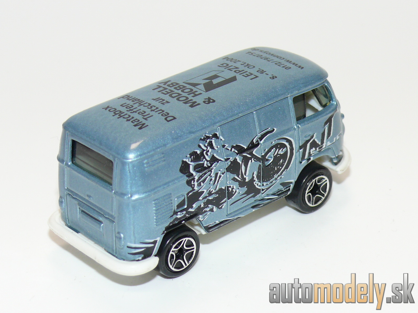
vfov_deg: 14.5
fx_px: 1232
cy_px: 156
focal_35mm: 102
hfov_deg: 19.3
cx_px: 209
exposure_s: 1/30
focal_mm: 13.3
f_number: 4
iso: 100
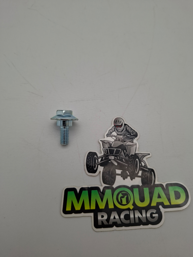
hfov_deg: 58.9
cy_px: 128
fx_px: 171
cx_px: 96
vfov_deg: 73.9
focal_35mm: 23
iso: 50
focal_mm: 5.54
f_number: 1.8
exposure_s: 1/168
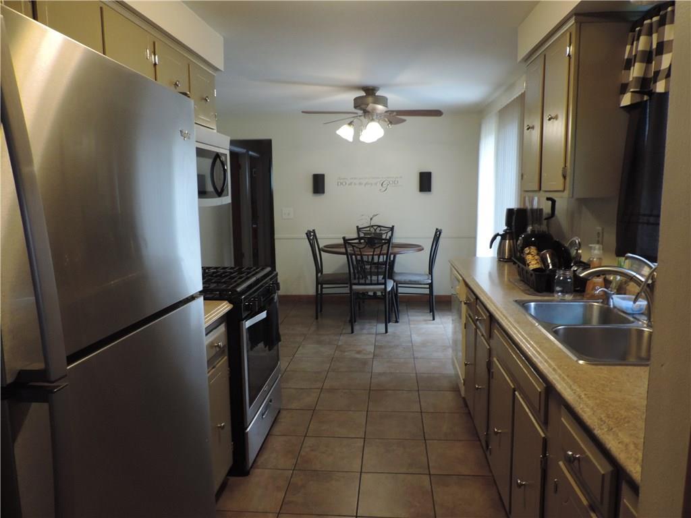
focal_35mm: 24
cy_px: 259
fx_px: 479
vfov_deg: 56.8
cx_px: 346
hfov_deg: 71.6
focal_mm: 4.3
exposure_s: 1/30
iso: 400
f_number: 3
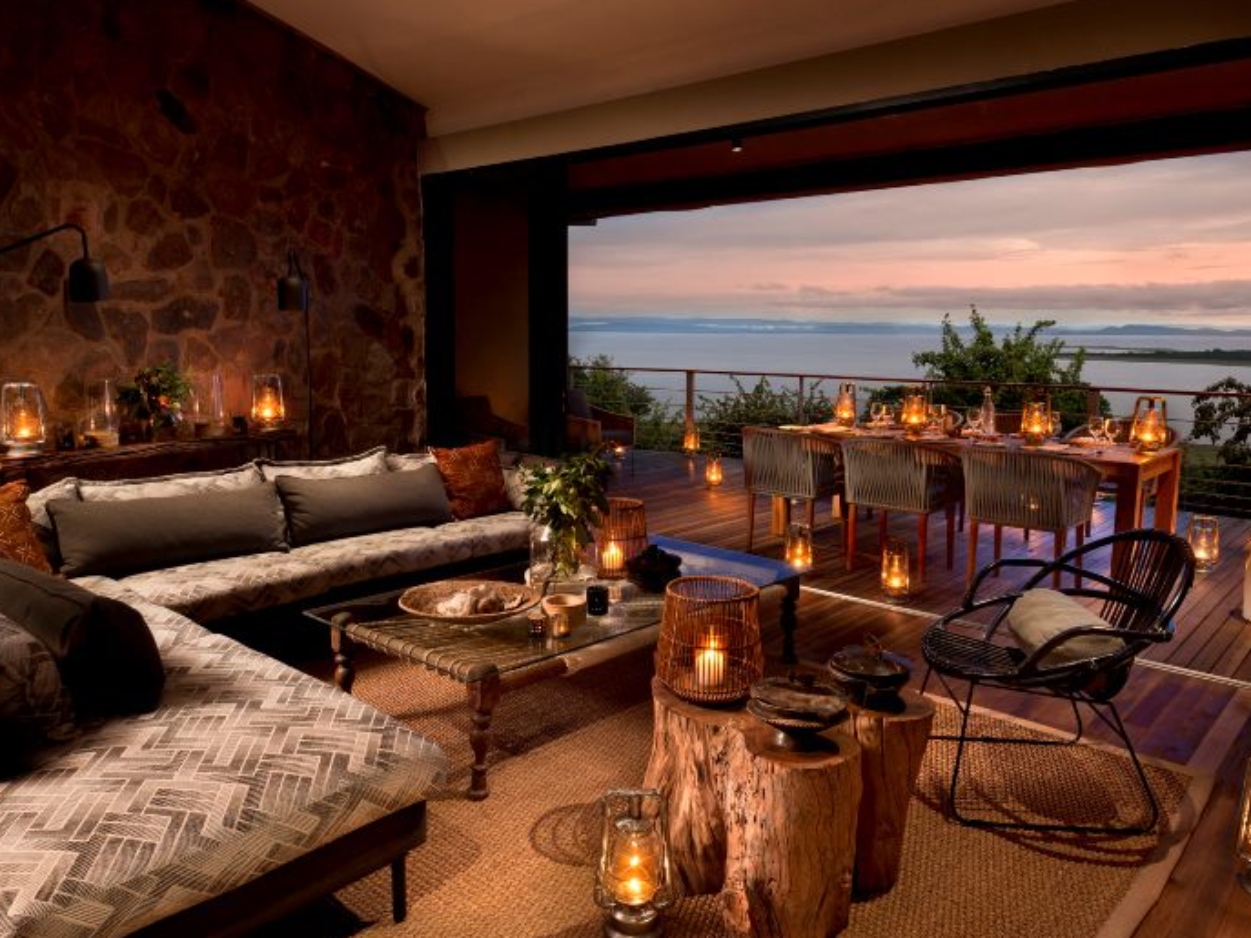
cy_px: 447
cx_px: 661
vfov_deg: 54.8
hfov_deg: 69.3
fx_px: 903
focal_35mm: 25
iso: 200
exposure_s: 1
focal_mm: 21
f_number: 9.5
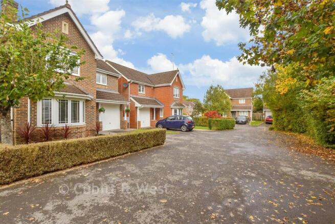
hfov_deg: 100.4
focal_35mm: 15
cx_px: 168
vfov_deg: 77.4
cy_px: 112
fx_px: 140
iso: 320
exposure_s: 1/320
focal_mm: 10
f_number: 8
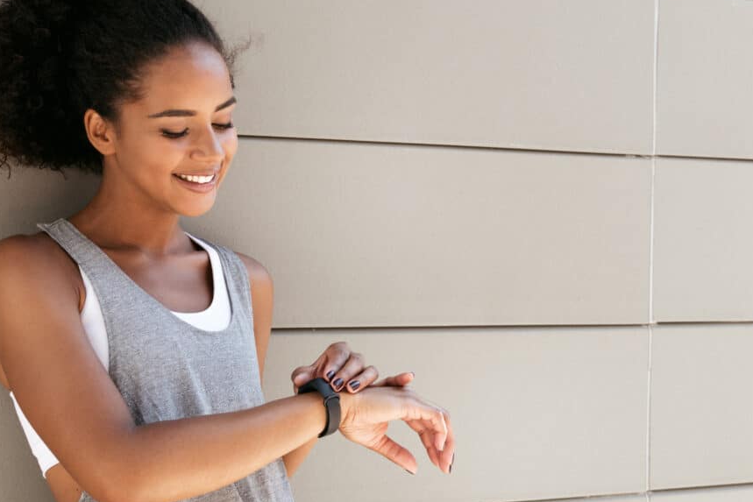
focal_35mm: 63
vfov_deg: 21.7
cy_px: 271
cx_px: 331
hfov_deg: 32.0
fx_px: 1309
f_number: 5.6
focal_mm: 35
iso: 100
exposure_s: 1/50
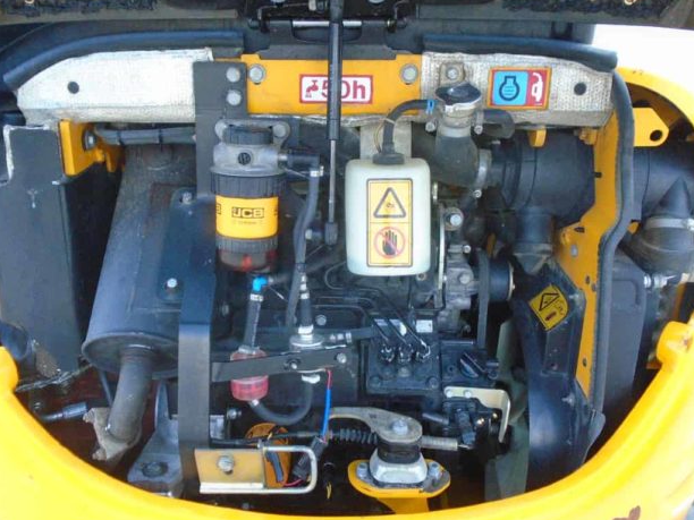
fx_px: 682
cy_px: 258
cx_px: 324
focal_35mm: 34
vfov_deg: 41.8
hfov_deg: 53.9
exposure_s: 1/250
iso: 500
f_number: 3.2
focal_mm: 4.6
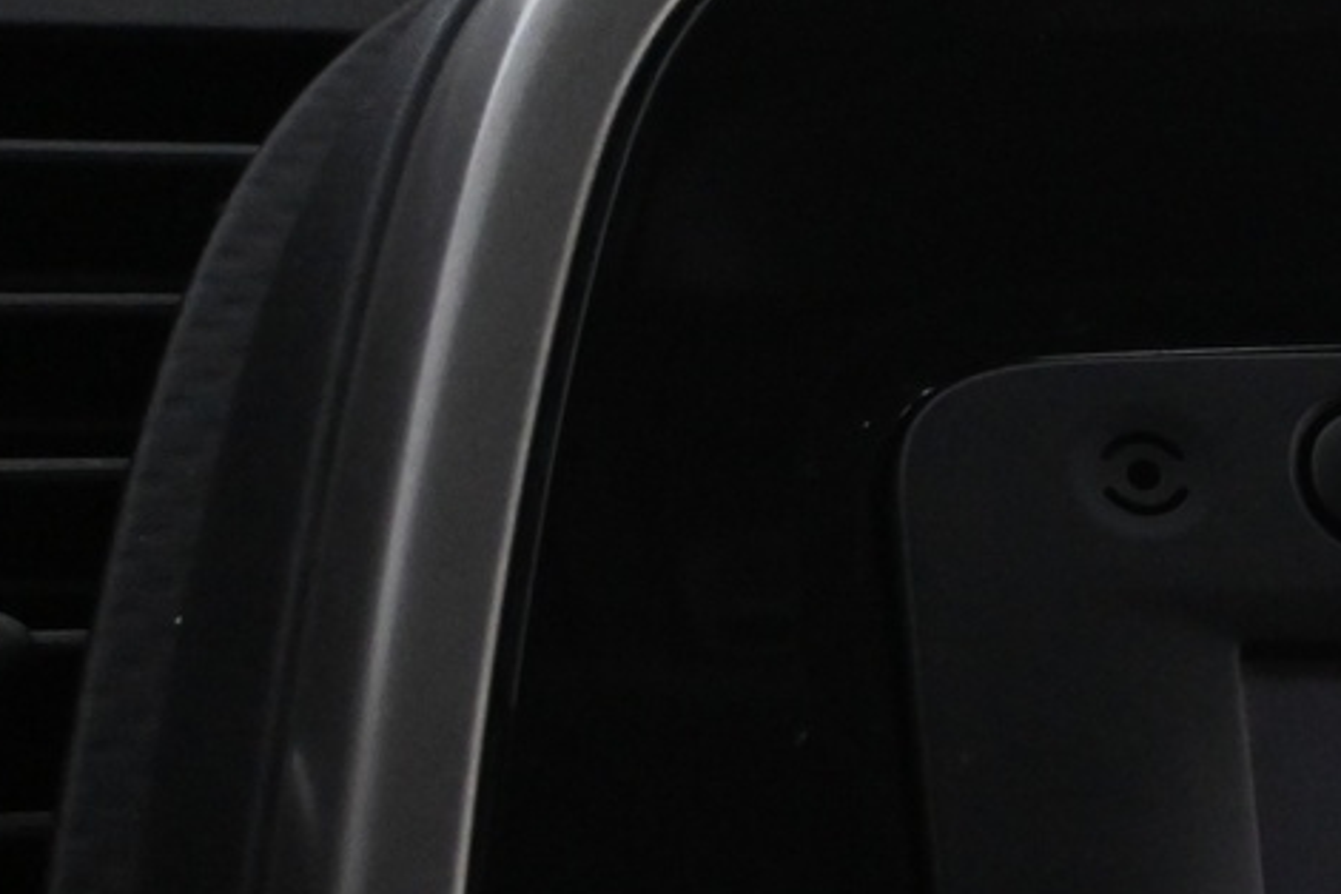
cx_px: 2218
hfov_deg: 14.0
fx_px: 4991
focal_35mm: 134
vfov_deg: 10.0
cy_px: 1230
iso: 3200
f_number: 4.5
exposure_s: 1/60
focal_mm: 26
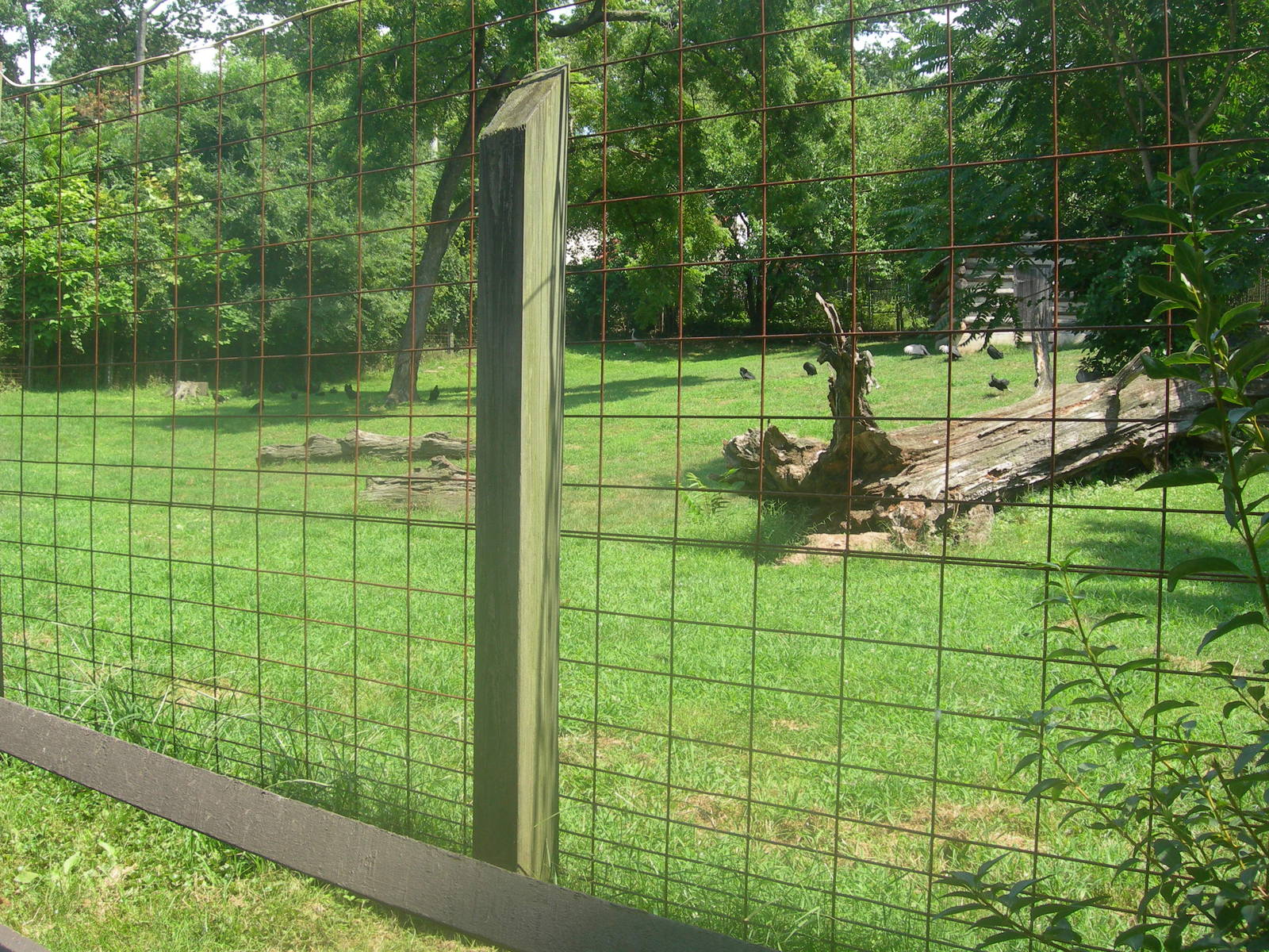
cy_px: 476
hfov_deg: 49.0
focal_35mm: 38
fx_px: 1393
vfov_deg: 37.7
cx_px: 634
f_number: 4.8
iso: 50
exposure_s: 1/148
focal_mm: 7.8
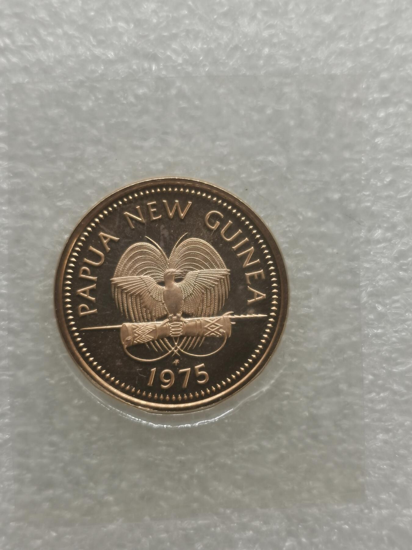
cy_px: 275
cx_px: 206
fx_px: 1047
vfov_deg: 29.4
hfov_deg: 22.3
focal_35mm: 66
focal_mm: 5.56
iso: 50
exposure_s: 1/122
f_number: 1.6
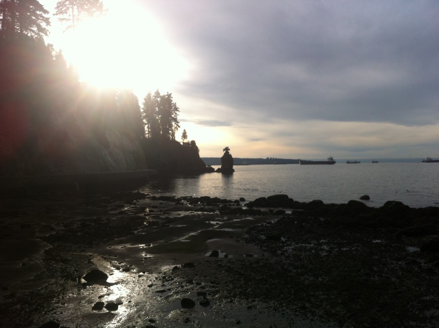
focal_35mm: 35
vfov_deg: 40.6
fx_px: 443
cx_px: 220
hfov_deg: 52.7
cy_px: 164
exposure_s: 1/1257
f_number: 2.8
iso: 80
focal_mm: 3.85
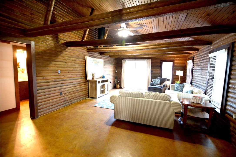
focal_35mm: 15
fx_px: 98
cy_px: 78
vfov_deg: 77.3
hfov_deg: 100.4
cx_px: 118
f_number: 3.5
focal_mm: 10
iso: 640
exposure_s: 1/25
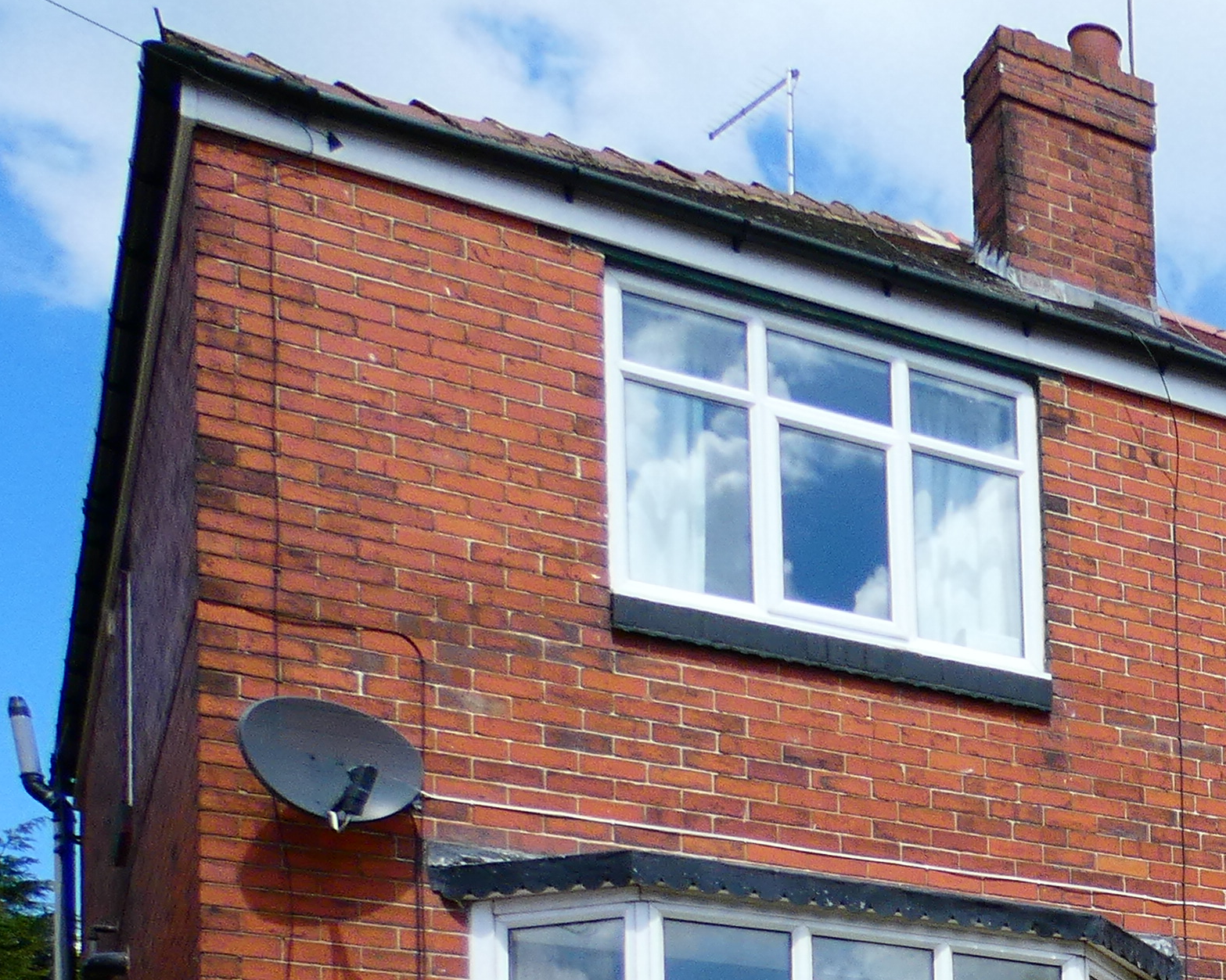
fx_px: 2213
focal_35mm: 61
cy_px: 1383
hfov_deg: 25.0
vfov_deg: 21.7
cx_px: 1752
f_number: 3.5
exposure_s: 1/800
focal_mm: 3.6
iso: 80
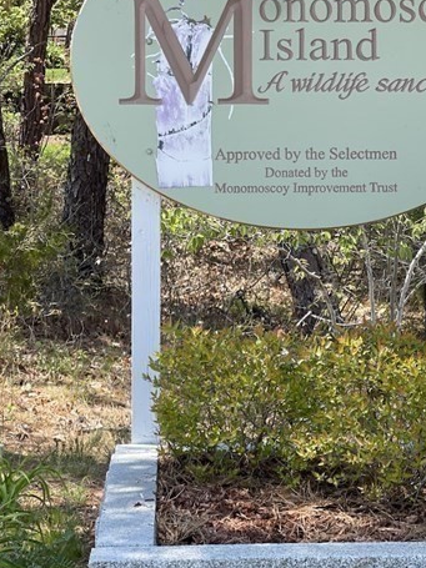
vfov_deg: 18.2
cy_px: 241
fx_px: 1773
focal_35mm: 108
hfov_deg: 13.7
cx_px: 287
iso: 20
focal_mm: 7.5
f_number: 2.2
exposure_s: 1/257
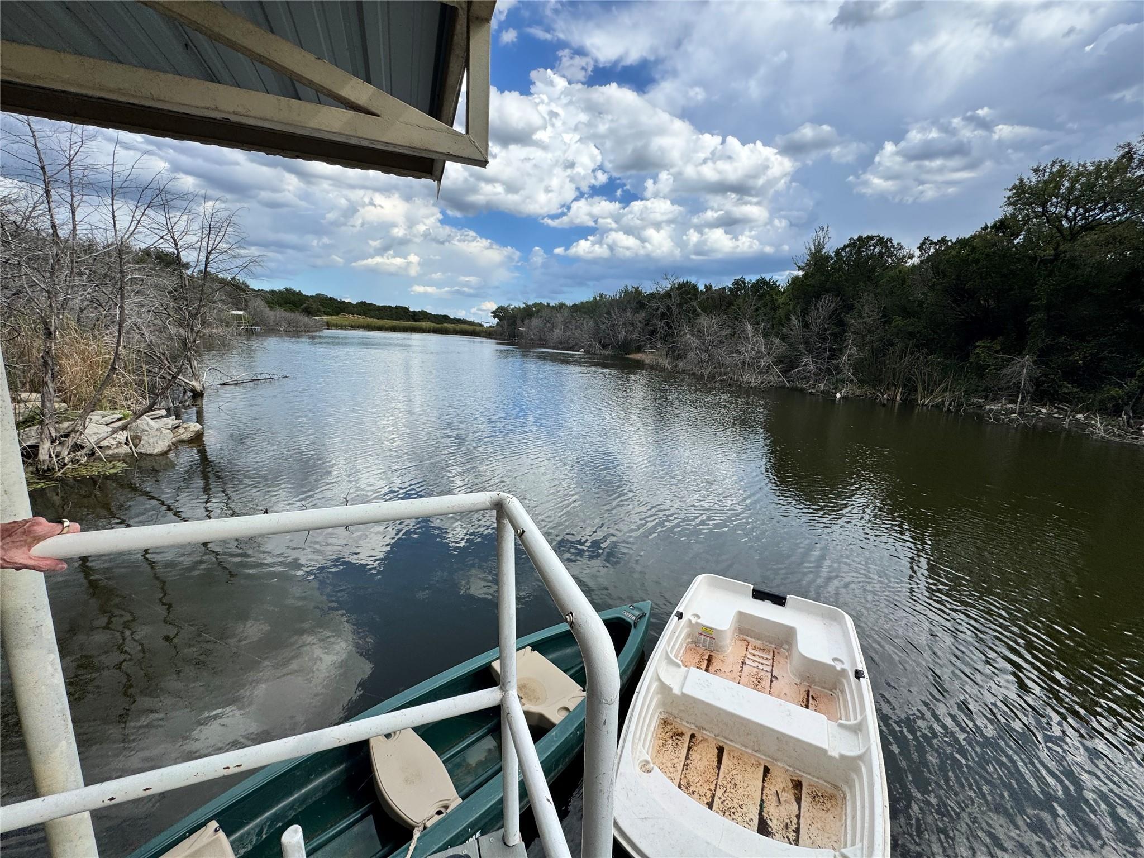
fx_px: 463
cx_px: 572
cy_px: 429
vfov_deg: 85.7
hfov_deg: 102.1
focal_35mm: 14
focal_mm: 2.22
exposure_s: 1/1477
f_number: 2.2
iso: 50
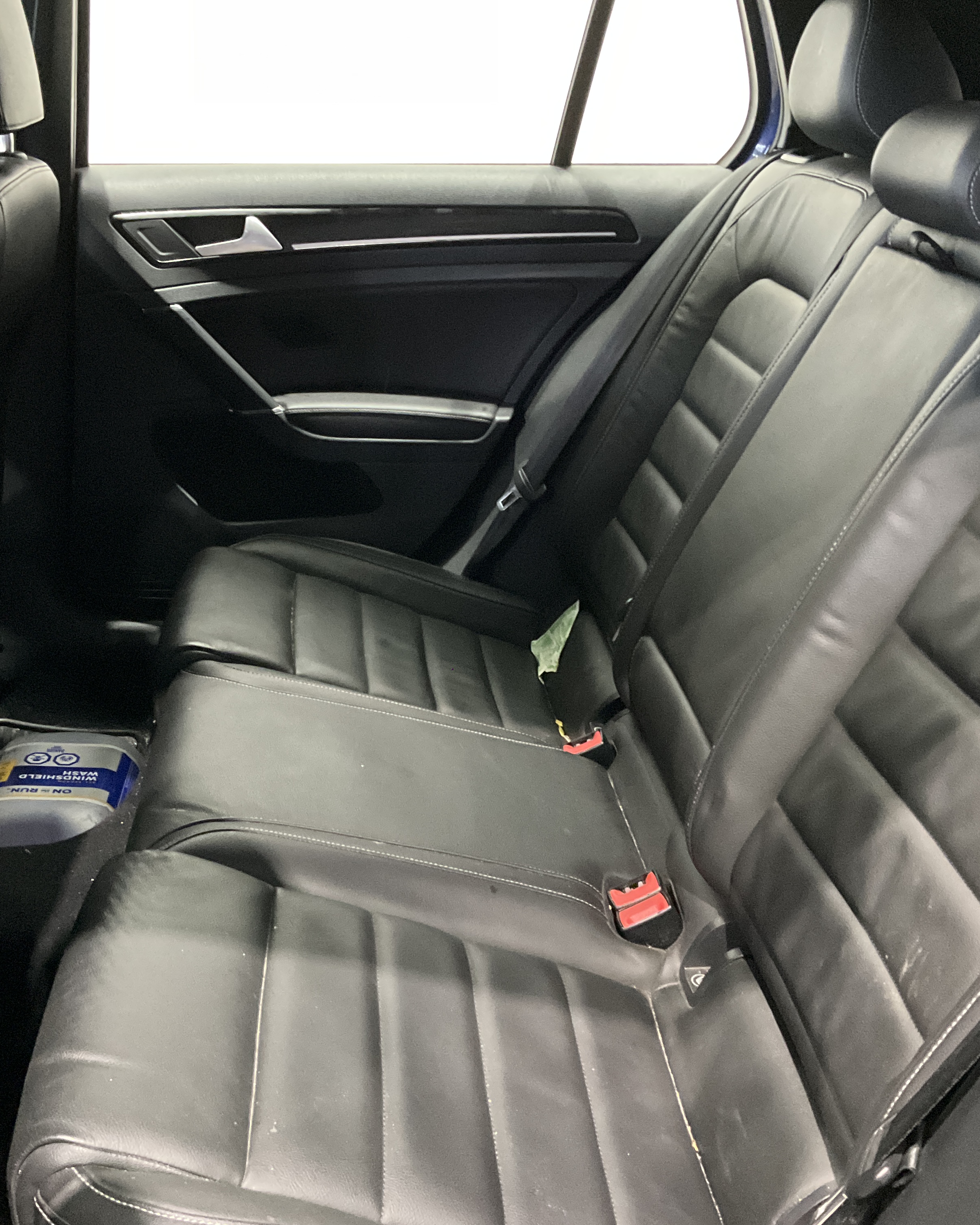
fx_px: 1377
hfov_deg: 39.1
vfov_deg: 47.9
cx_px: 423
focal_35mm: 38
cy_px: 615
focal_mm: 3
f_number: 1.8
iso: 500
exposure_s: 1/24
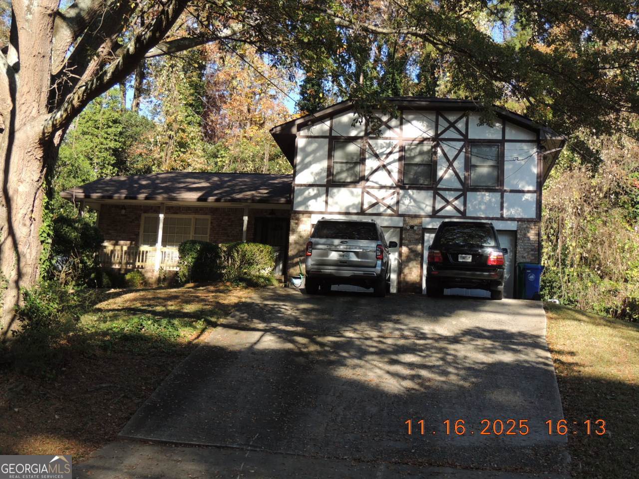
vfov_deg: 30.9
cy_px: 240
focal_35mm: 47
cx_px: 320
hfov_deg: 40.4
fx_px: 868
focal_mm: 8.3
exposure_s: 1/250
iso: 100
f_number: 3.5
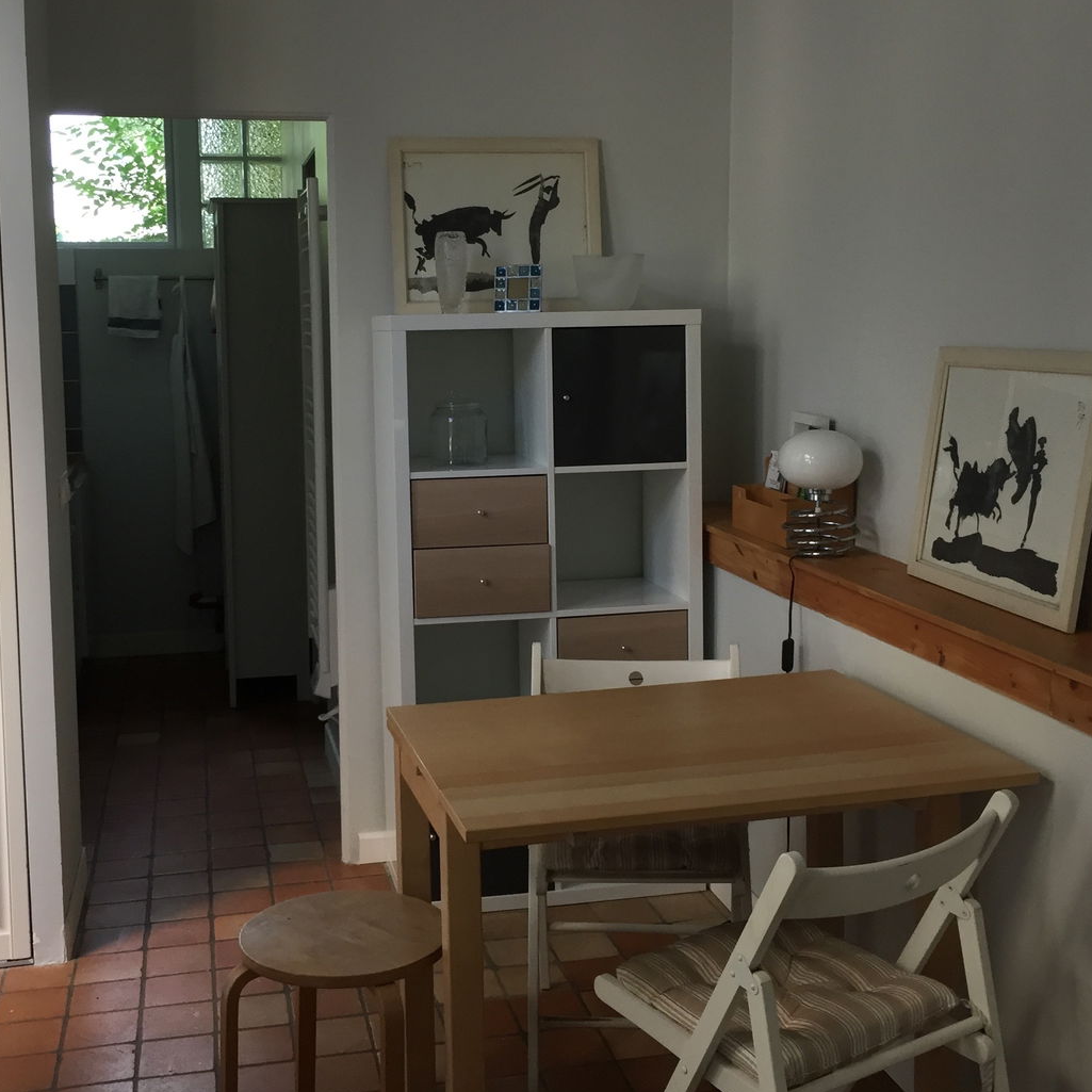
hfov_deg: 41.8
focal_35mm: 40
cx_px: 488
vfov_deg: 41.8
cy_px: 483
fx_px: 1428
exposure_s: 1/33
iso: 40
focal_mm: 4.15
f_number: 2.2
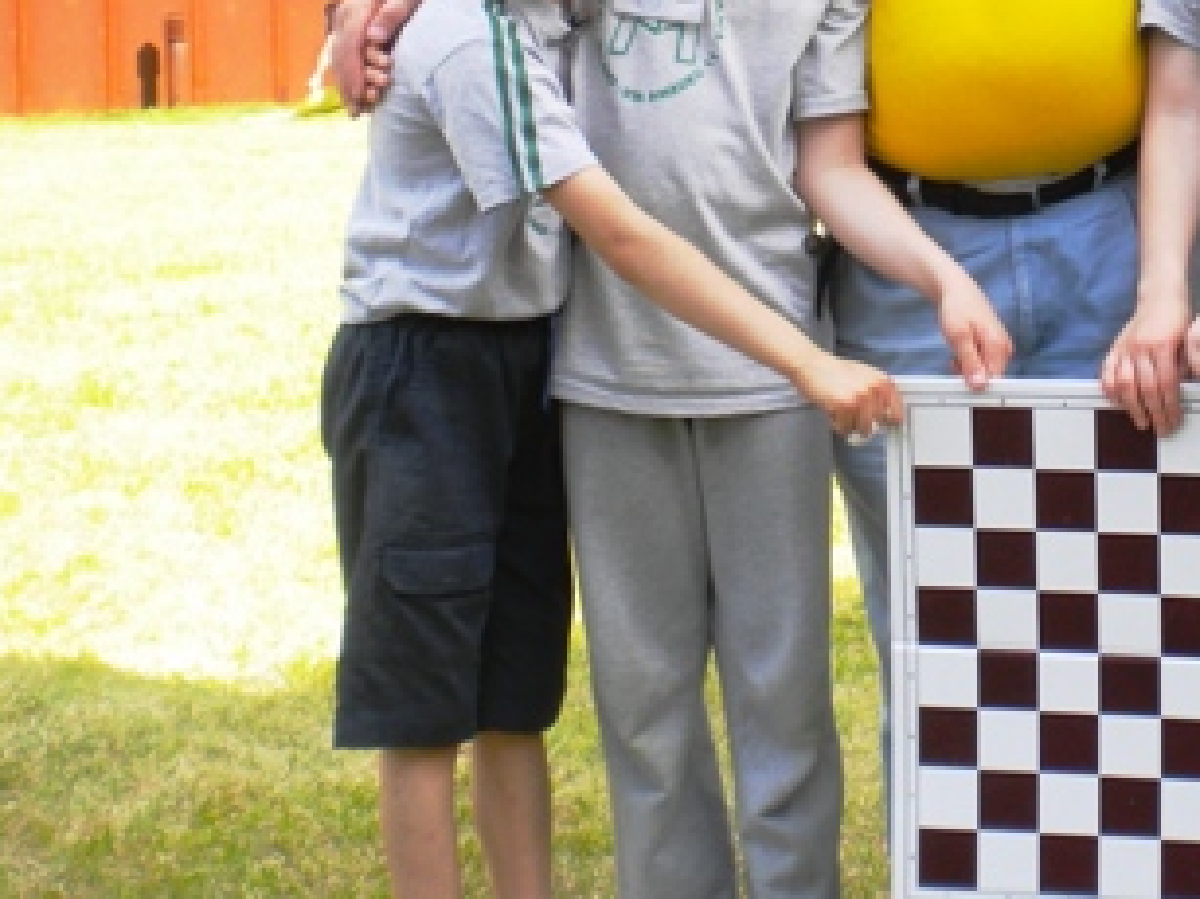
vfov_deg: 20.0
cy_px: 203
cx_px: 1091
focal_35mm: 73
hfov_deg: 25.8
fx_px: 2530
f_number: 4.6
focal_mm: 6.3
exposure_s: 1/176
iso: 80
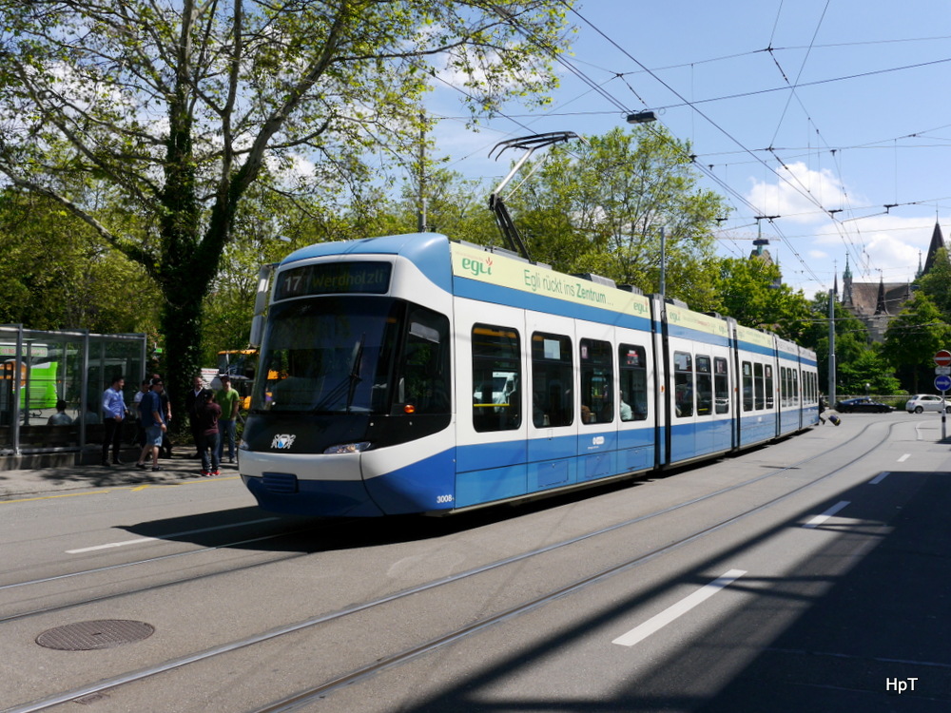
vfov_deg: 44.2
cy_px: 356
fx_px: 879
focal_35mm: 32
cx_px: 476
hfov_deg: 56.8
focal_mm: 16
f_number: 8
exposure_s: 1/400
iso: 160
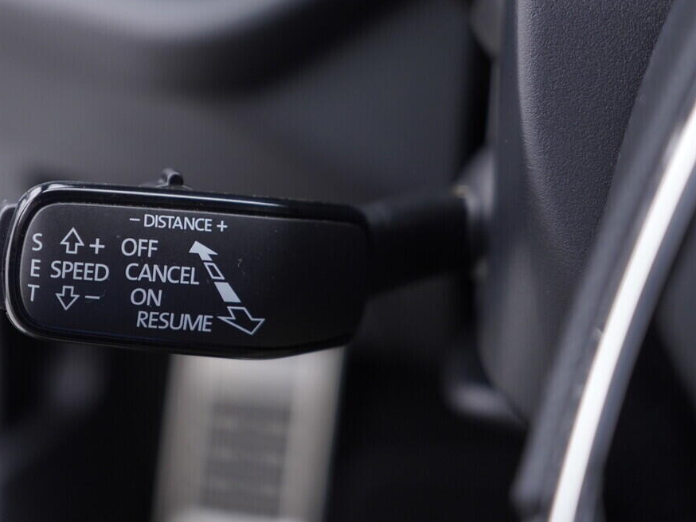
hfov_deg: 32.7
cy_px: 177
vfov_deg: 25.5
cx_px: 123
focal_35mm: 57
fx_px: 1146
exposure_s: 1/40
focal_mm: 24
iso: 200
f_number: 2.8
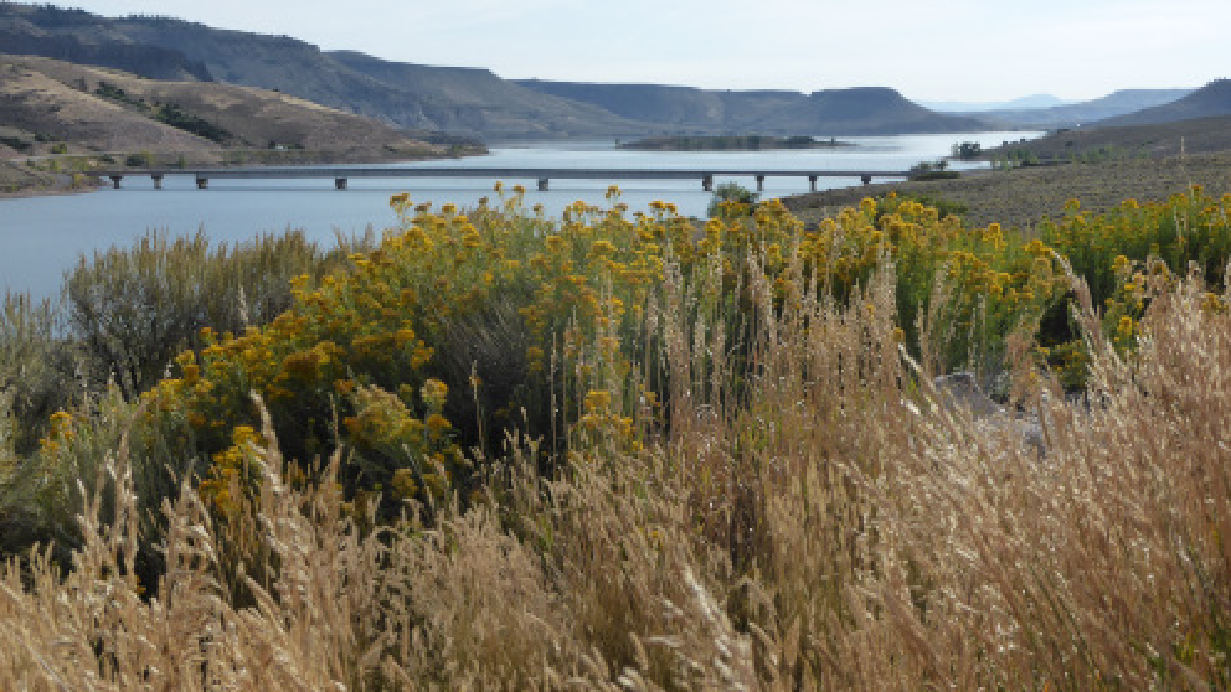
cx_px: 613
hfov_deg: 31.4
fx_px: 2187
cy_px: 301
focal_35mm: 67
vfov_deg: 18.0
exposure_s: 1/1000
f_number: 4.7
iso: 160
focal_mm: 10.3
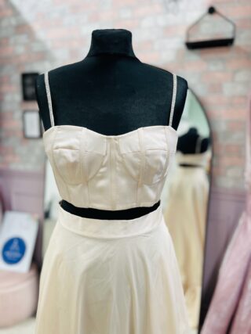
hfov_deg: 53.0
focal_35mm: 26
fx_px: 251
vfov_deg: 67.3
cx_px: 126
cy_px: 167
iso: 80
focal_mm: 5.1
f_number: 1.6
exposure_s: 1/50
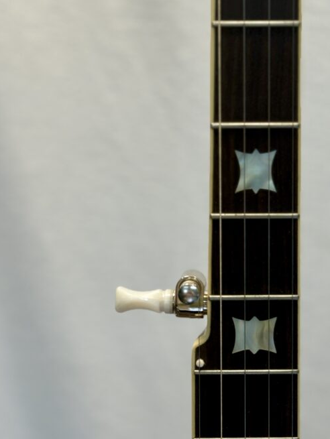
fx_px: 952
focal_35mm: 75
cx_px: 245
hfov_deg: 19.5
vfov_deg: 26.0
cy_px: 246
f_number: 1.78
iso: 80
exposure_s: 1/60
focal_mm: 6.76
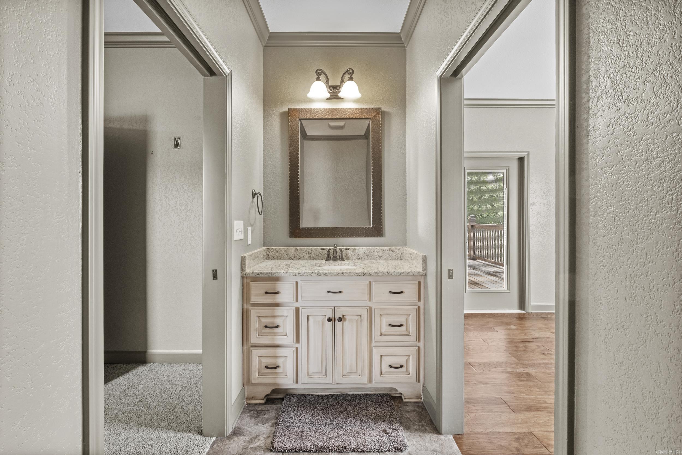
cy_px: 228
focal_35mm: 15
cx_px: 341
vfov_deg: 77.3
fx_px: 284
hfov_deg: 100.4
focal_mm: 10
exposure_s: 1/2.5
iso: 800
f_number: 8
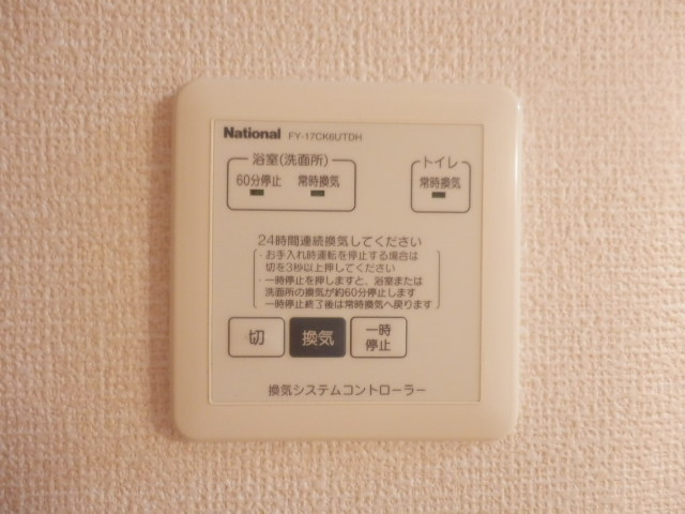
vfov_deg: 56.8
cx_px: 342
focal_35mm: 24
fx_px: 475
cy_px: 257
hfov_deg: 71.6
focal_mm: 4.2
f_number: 3
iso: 800
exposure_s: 1/25
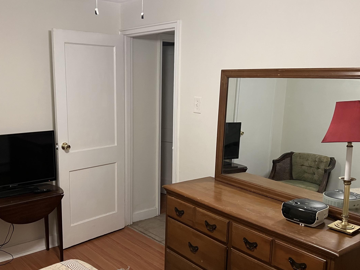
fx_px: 385
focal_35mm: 37
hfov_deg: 49.9
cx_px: 148
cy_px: 142
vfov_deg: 38.7
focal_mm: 5.7
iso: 400
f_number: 1.5
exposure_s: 1/60
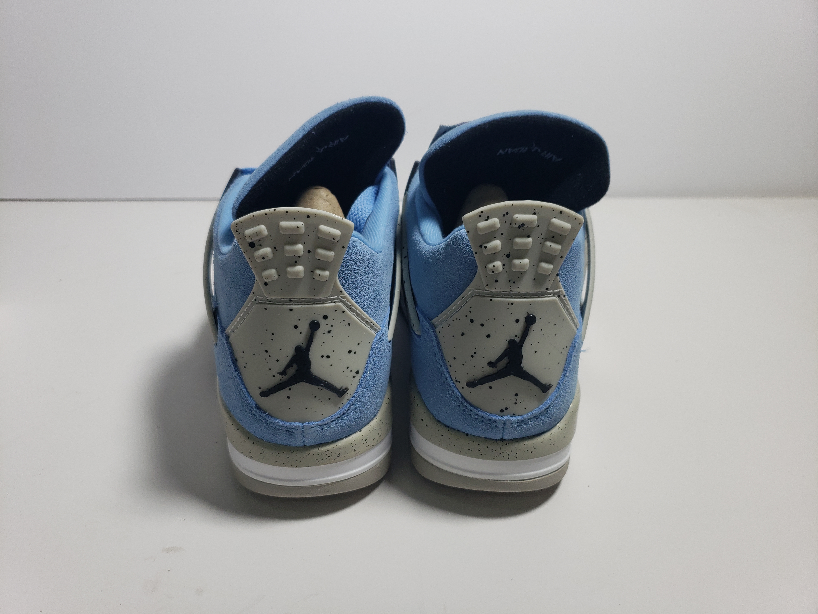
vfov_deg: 53.1
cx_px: 409
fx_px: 614
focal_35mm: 26
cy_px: 307
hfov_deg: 67.3
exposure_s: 1/467
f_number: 1.5
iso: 50
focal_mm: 4.3
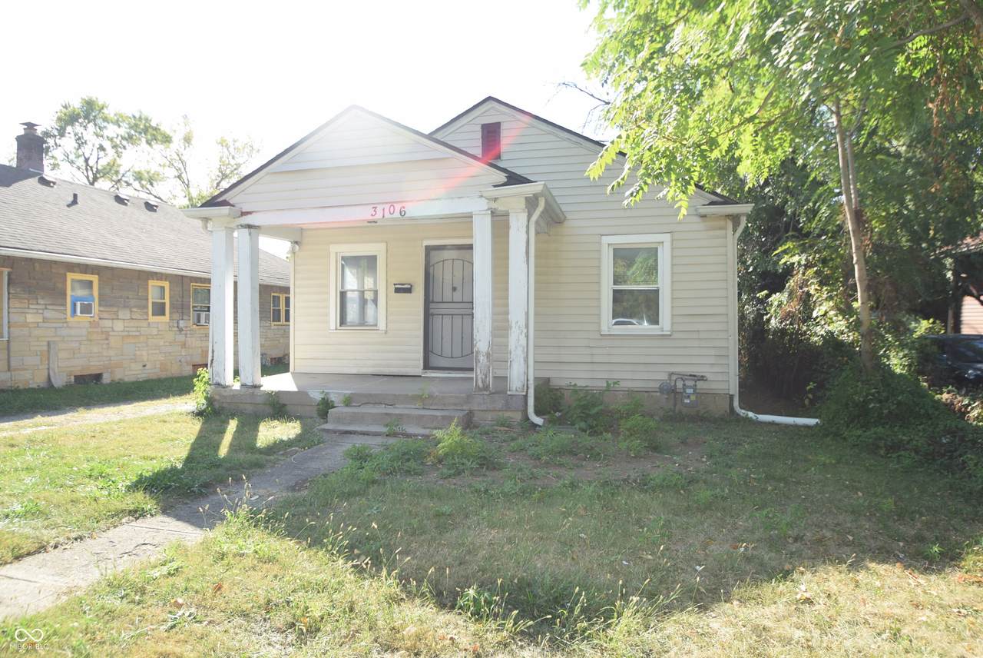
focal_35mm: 21
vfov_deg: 59.6
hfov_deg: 81.2
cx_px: 492
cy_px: 329
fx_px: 574
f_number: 6.3
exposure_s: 1/160
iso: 100
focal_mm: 14
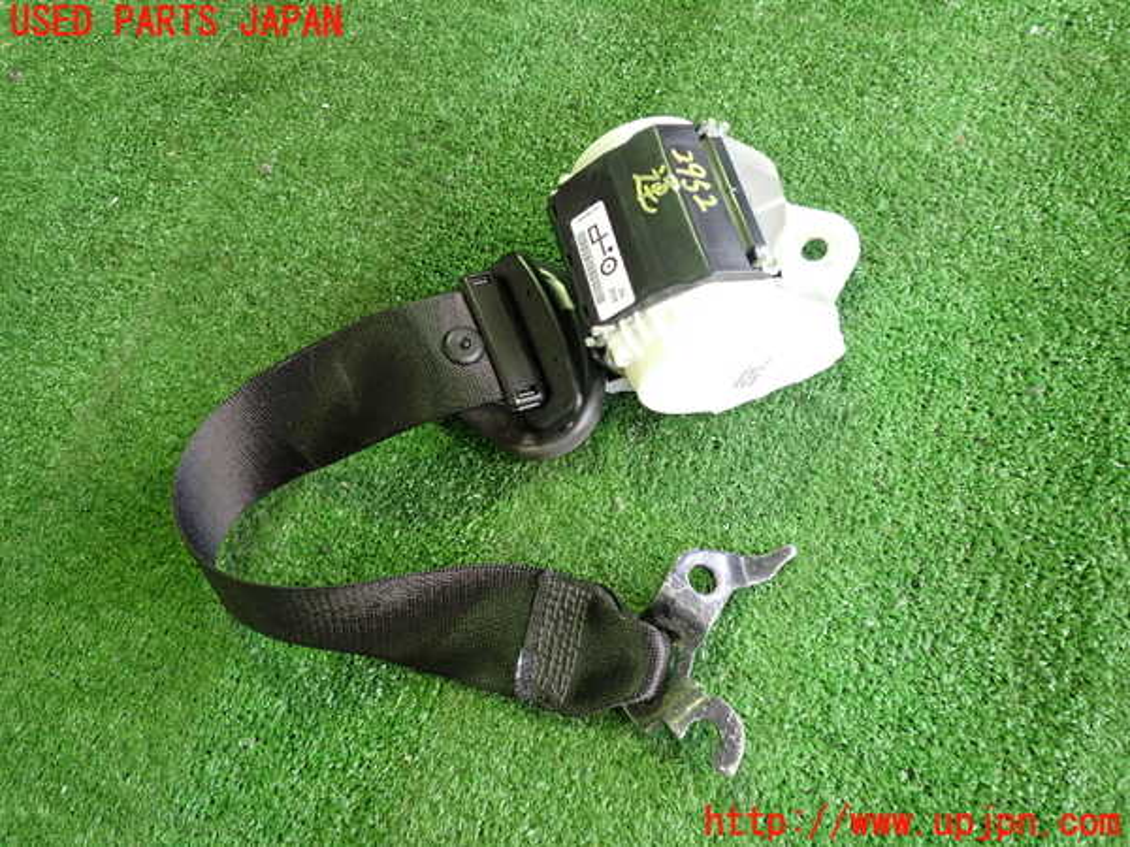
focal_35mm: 30
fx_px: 979
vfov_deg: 46.8
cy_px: 424
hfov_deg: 60.0
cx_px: 565
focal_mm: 5.4
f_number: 2.3
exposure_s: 1/30
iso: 320
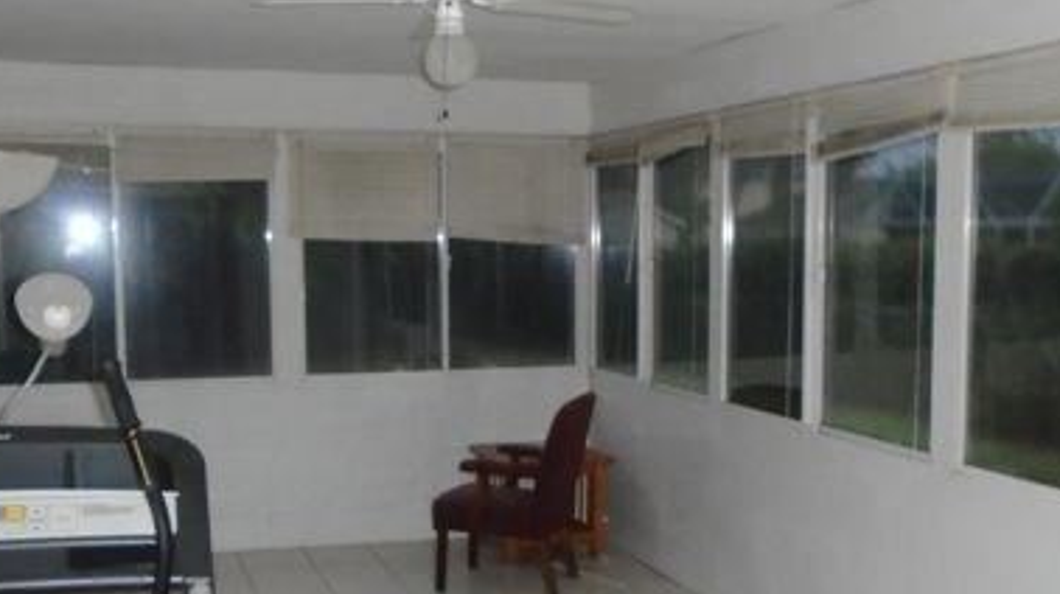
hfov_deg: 42.9
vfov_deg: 24.7
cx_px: 541
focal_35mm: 48
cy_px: 417
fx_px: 1348
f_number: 3.2
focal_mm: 4.6
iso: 400
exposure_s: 1/30
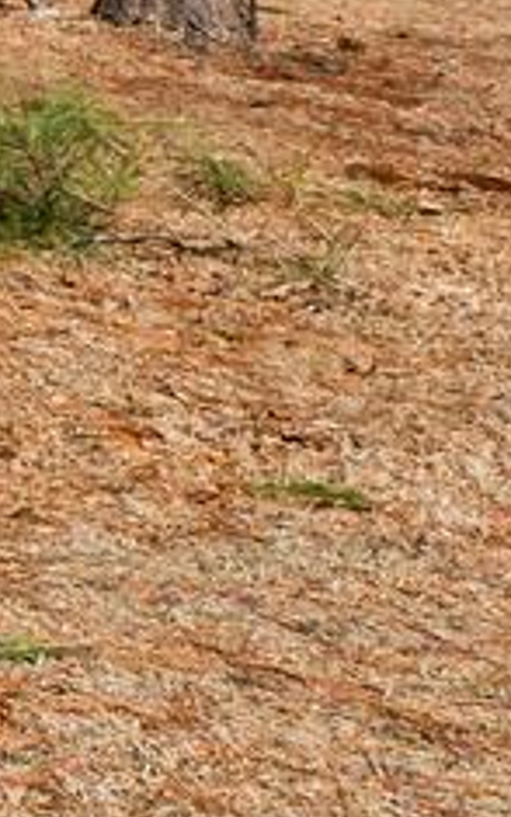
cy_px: -276
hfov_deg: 6.3
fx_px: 2962
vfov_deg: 14.9
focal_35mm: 133
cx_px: -1974
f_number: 6.3
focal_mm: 10
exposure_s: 1/1250
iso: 200
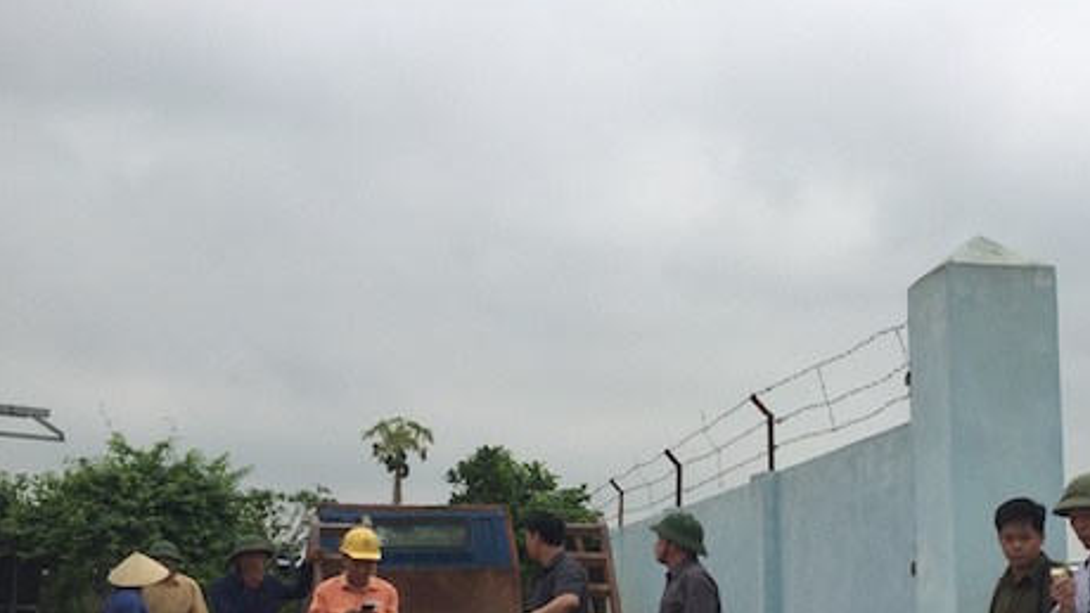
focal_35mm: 44
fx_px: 1272
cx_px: 756
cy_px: 540
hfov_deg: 45.4
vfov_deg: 26.3
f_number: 2.2
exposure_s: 1/682
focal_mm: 4.15
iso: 32
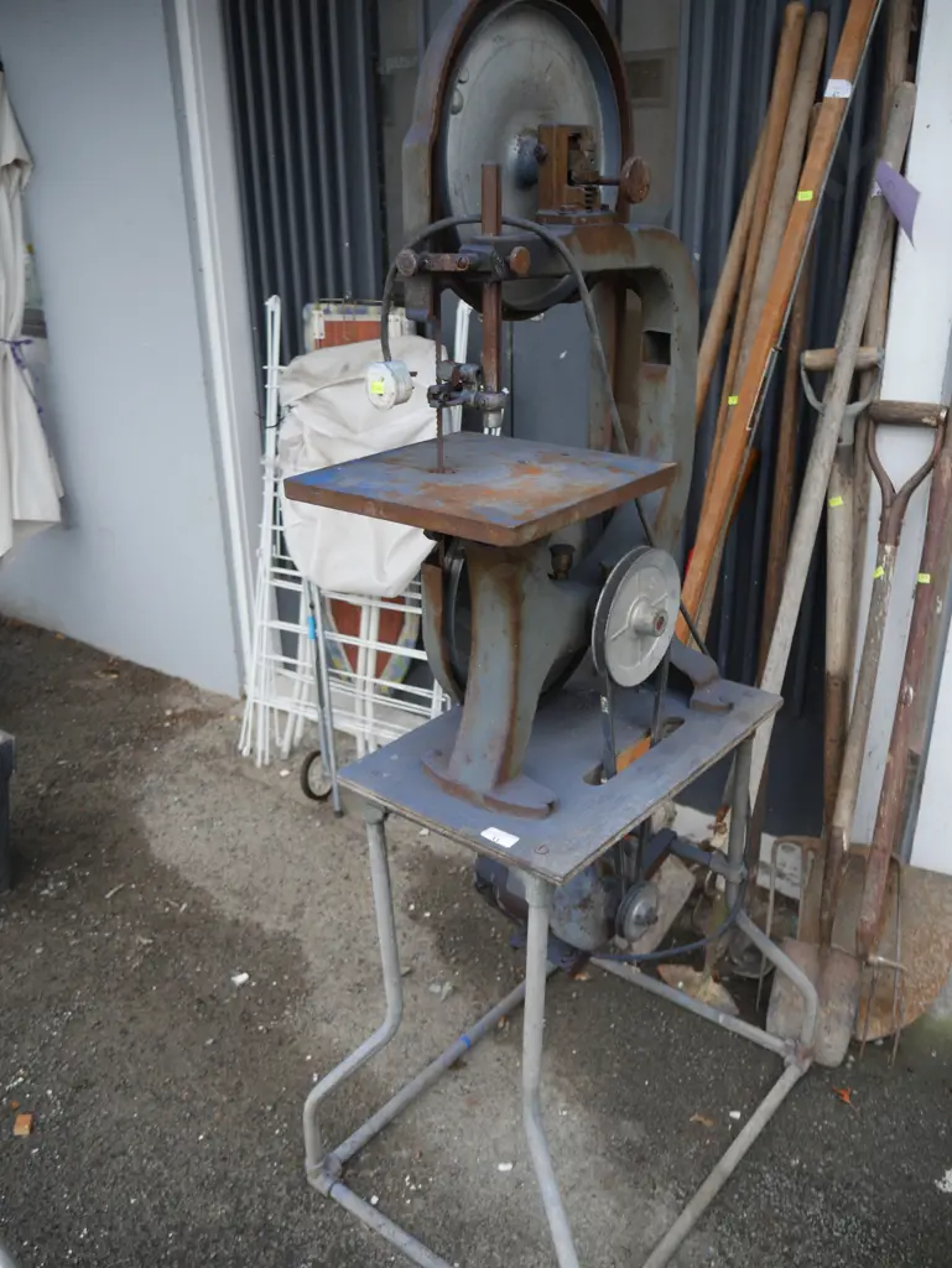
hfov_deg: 46.8
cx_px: 476
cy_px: 634
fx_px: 1099
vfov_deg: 59.9
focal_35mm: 30
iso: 200
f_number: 3.6
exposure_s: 1/80
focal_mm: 15
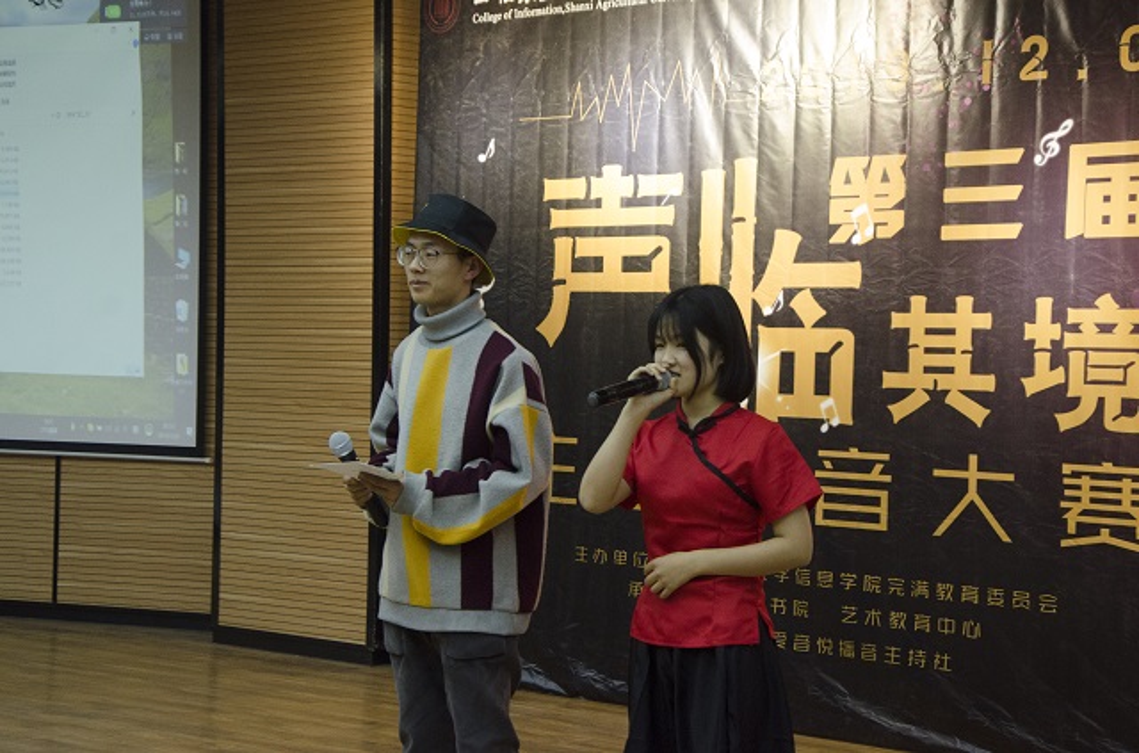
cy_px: 376
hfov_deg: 59.6
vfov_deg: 41.5
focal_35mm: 32
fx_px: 994
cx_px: 570
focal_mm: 21
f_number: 5.6
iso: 2200
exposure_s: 1/160
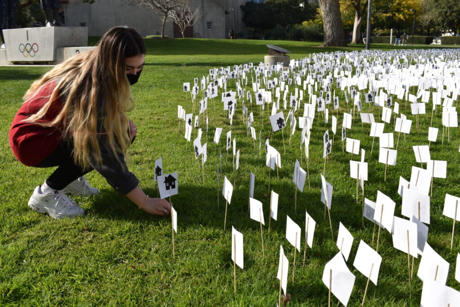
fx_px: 460
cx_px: 230
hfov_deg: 53.1
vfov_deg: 36.9
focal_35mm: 36
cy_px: 154
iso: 125
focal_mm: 24
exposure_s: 1/250
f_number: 8
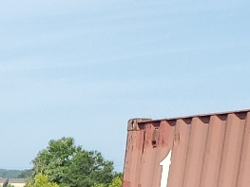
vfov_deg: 8.4
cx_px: -398
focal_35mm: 158
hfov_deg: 10.4
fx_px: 1141
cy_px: 483
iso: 50
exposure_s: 1/2500
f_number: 1.5
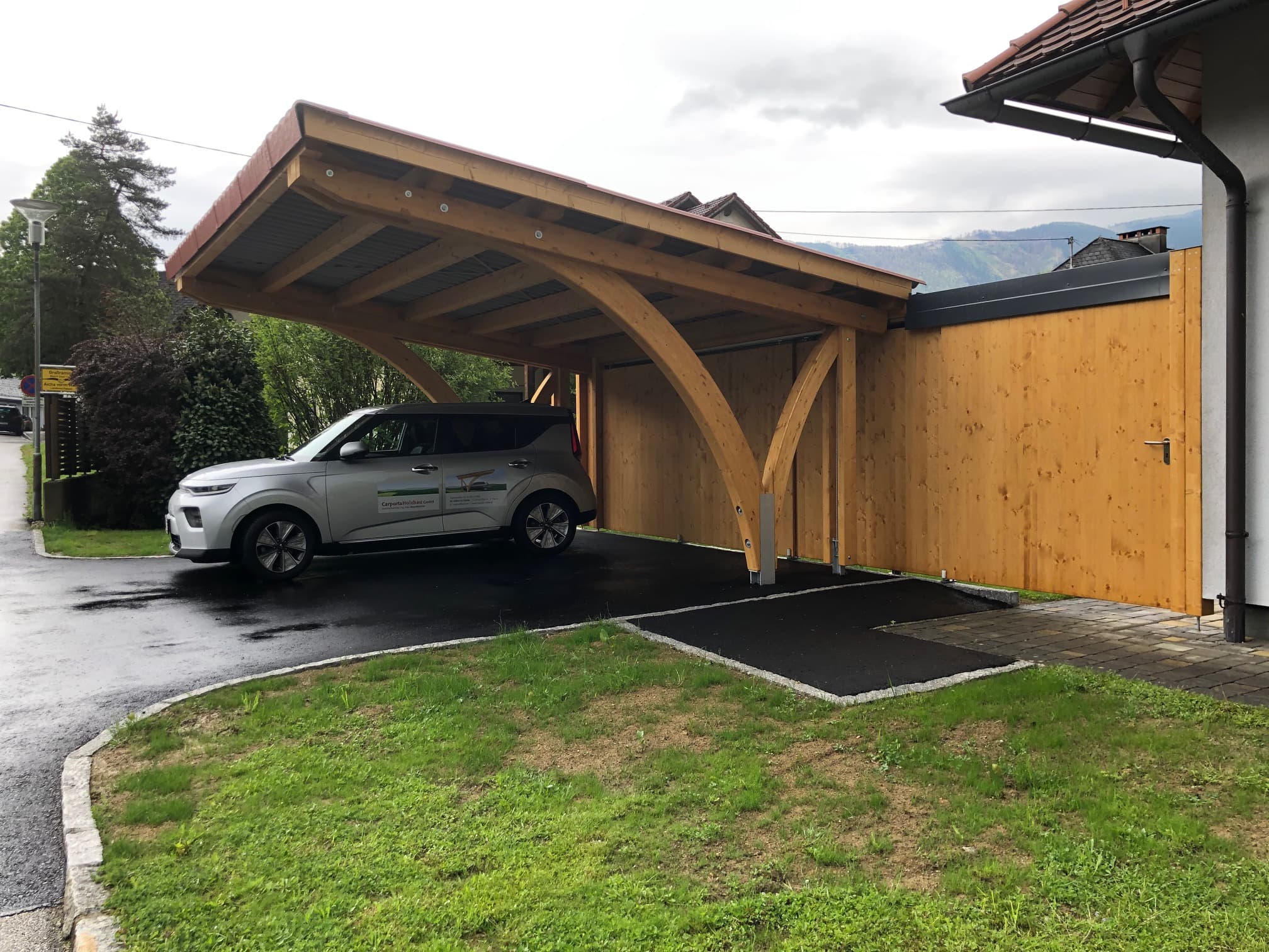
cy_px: 476
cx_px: 634
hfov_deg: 63.4
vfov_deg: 49.7
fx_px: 1026
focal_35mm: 28
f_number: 1.8
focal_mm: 3.99
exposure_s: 1/144
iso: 20
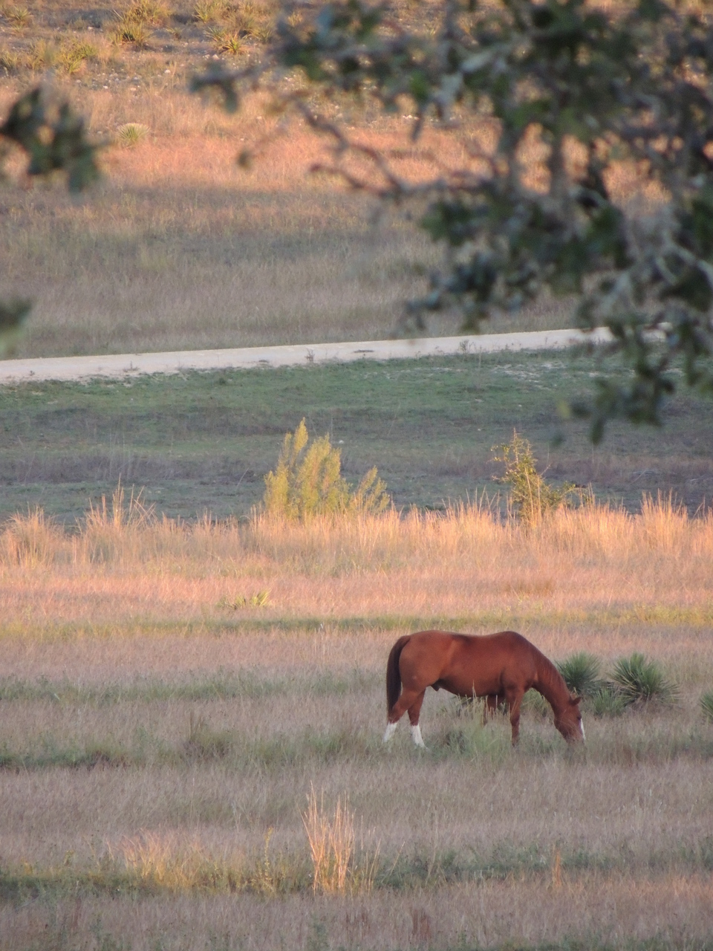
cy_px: 476
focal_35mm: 1000
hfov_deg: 1.5
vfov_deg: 2.0
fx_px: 27463
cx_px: 356
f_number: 5.9
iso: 800
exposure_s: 1/250
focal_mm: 180
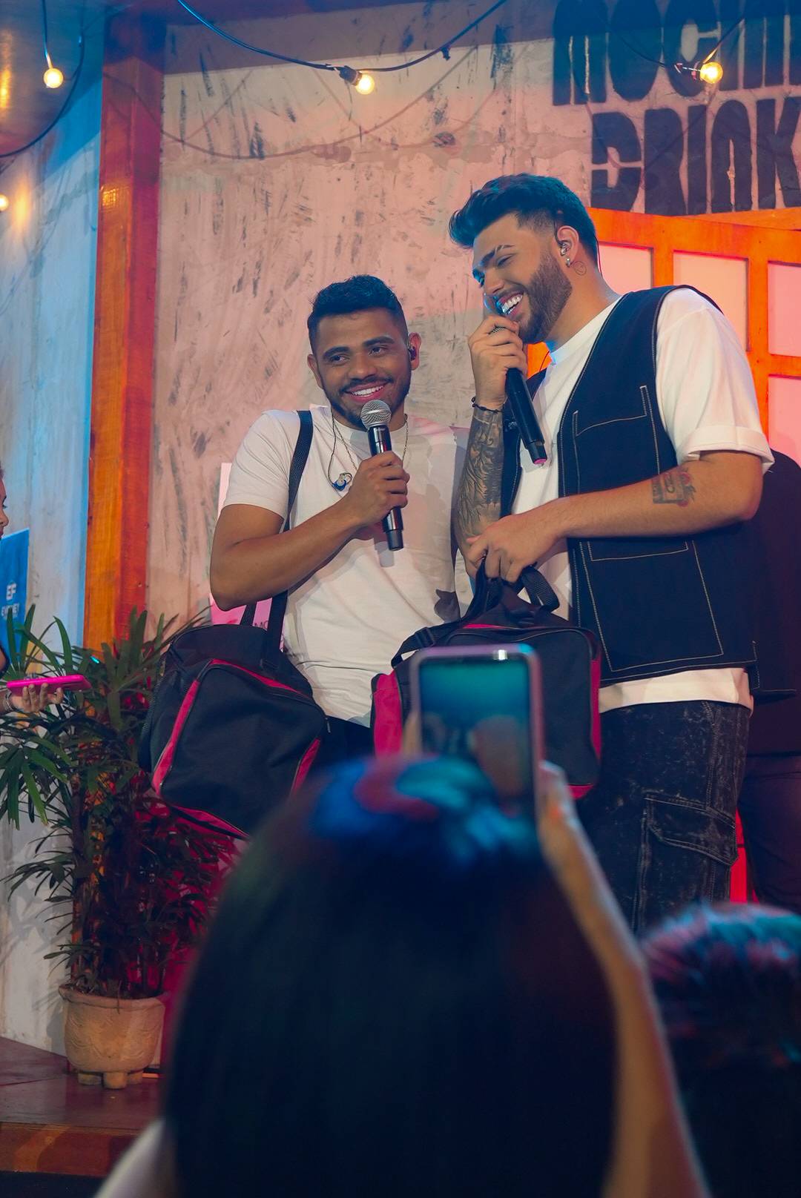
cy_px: 599
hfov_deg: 22.3
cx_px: 400
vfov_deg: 32.9
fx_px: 2032
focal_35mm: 61
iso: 1600
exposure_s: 1/160
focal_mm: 41
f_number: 4
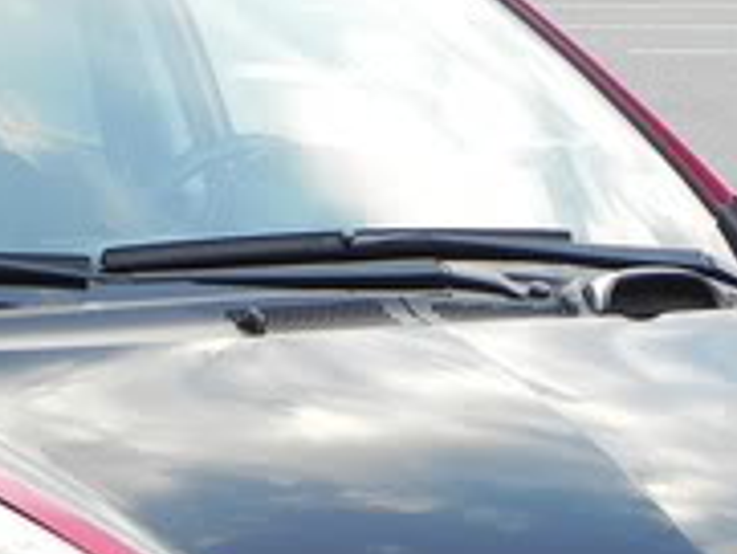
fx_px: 4367
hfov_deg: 9.6
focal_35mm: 205
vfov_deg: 7.2
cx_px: 41
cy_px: 611
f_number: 3.5
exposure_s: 1/74.3
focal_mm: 10.3
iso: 160
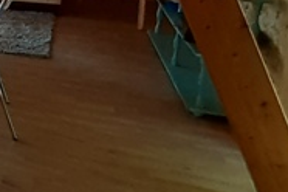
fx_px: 464
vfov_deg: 21.7
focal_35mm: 58
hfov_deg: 22.1
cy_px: -39
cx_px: -223
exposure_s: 1/50
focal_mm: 1.13
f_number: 2.2
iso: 125
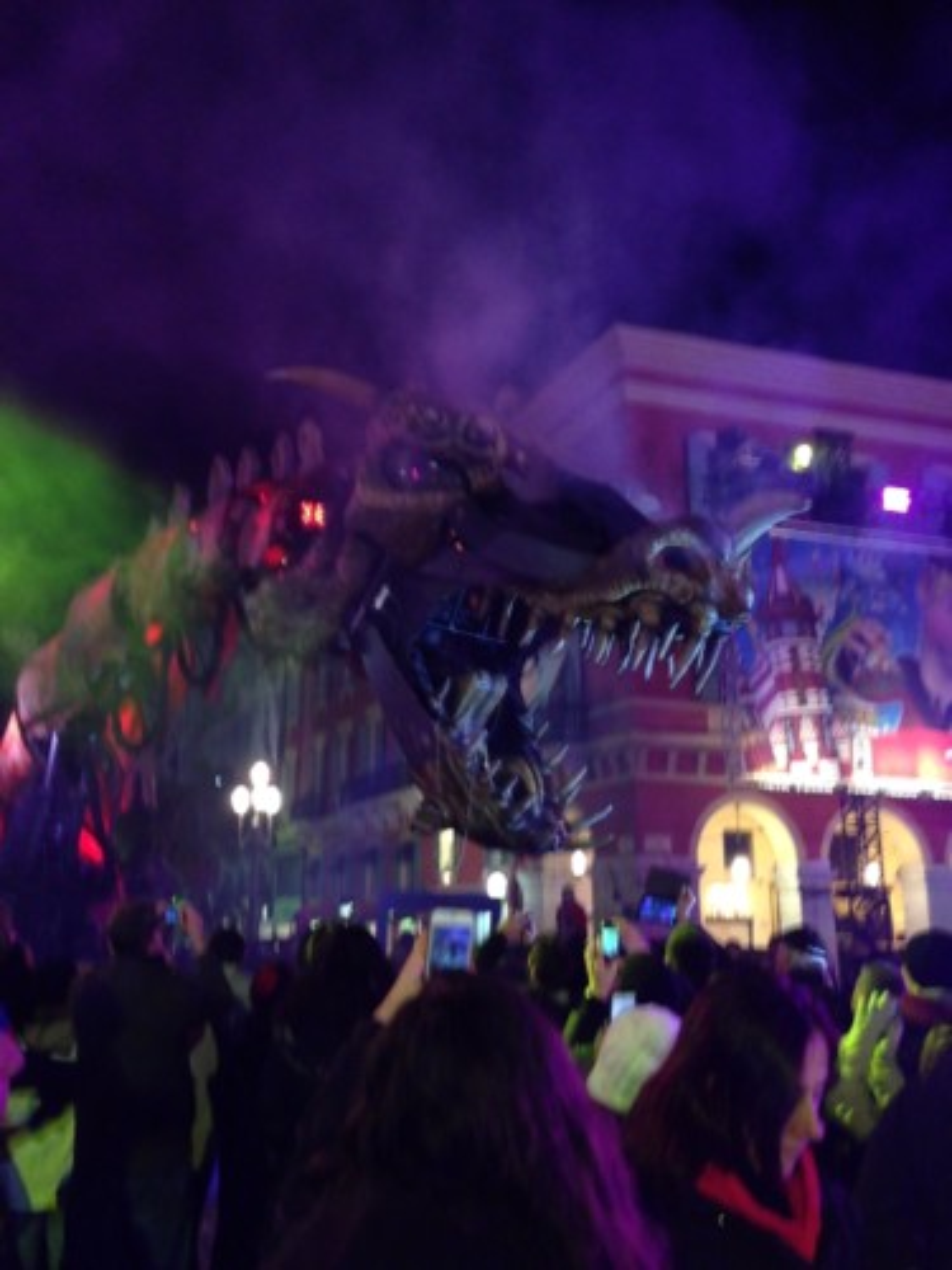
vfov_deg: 55.4
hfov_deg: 42.9
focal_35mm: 33
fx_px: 1210
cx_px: 476
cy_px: 635
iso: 320
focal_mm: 4.13
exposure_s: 1/20
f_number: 2.4
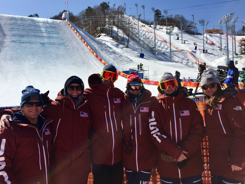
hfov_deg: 61.7
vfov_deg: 48.2
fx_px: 205
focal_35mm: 29
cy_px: 92
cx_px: 122
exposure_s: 1/3049
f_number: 2.2
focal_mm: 4.15
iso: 32
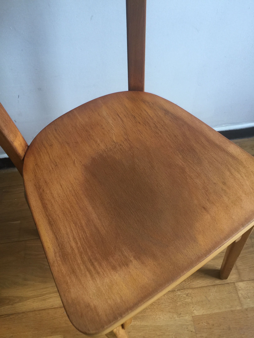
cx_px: 127
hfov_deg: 48.2
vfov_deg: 61.7
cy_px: 169
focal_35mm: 29
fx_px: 284
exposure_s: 1/33
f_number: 2.2
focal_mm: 4.15
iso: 64
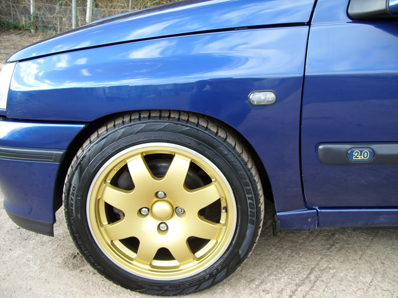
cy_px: 149
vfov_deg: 37.7
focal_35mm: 38
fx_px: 437
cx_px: 199
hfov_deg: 49.0
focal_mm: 7.8
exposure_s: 1/88
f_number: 2.8
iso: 50
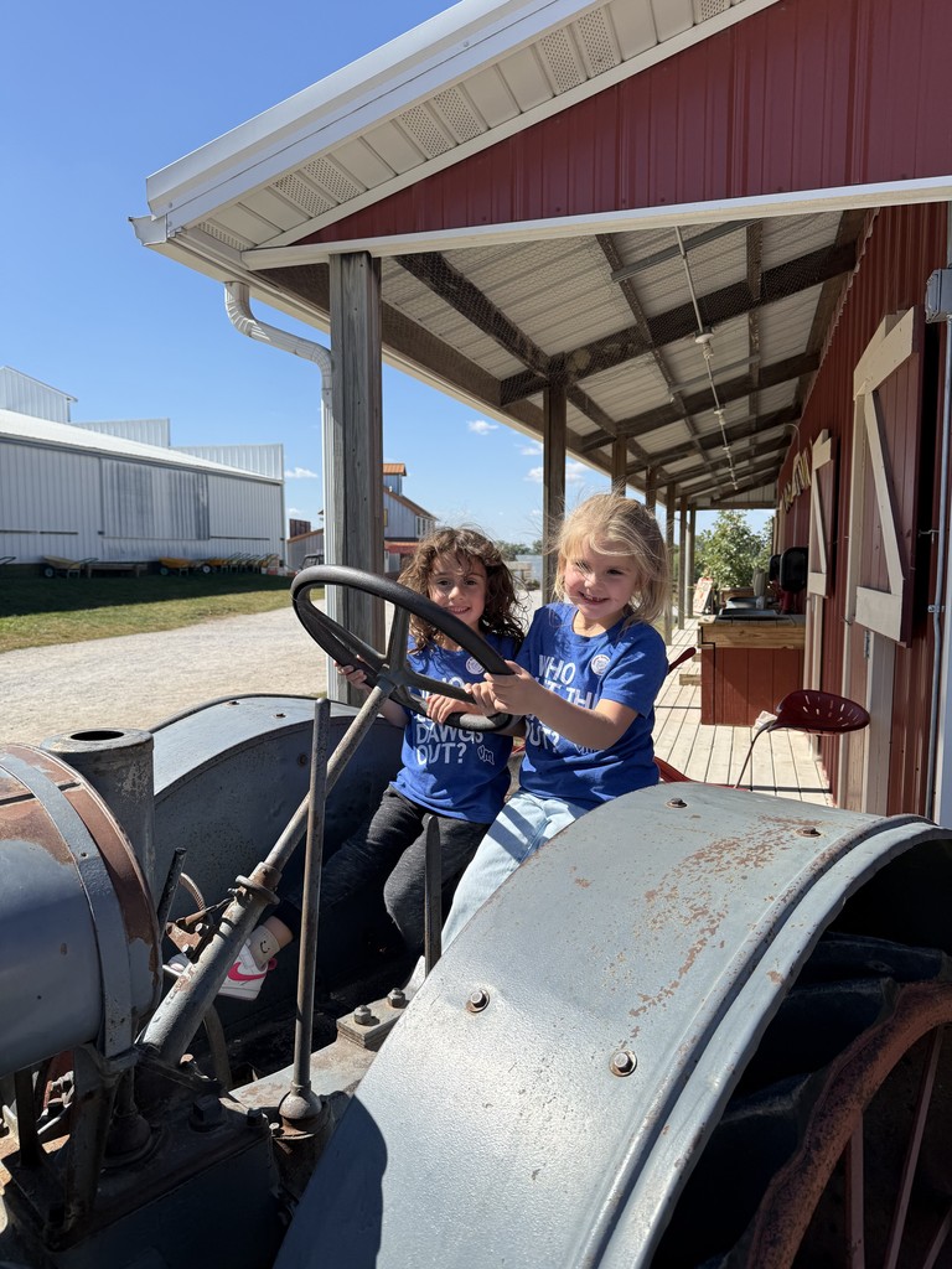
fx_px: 880
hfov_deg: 56.8
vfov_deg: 71.6
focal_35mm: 24
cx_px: 476
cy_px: 634
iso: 80
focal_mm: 6.76
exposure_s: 1/4405
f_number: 1.78
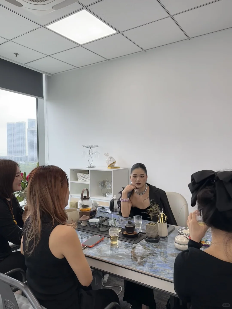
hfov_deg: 56.8
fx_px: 214
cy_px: 154
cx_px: 116
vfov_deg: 71.6
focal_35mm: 24
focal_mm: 6.86
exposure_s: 1/182
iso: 64
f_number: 1.78
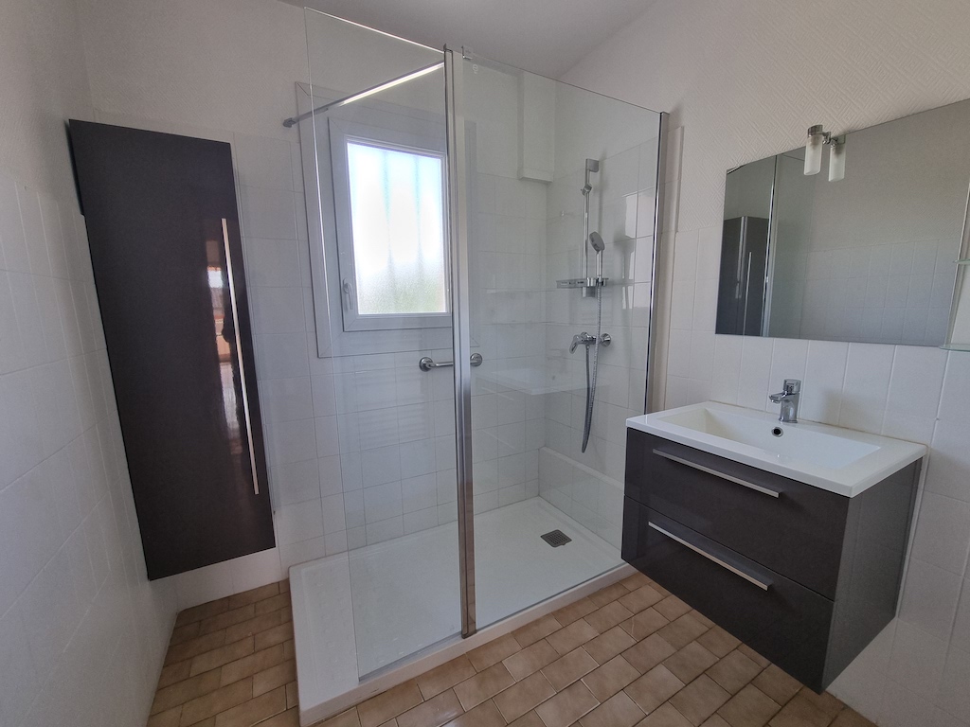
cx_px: 485
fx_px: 364
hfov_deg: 106.2
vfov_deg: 89.9
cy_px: 364
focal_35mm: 13
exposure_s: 1/70
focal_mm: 2.2
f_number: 2.2
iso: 125
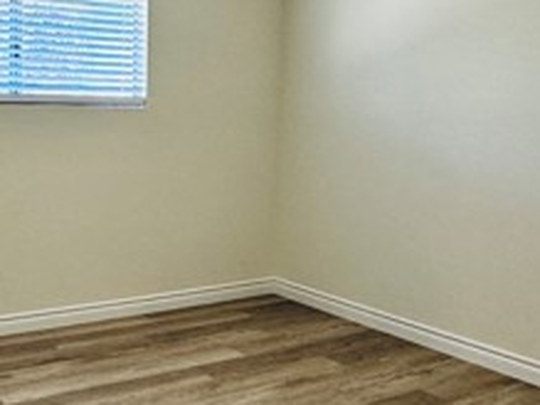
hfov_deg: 42.8
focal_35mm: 41
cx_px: 79
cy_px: 153
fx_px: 639
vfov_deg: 34.9
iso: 200
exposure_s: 1/120
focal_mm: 2.22
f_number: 2.2
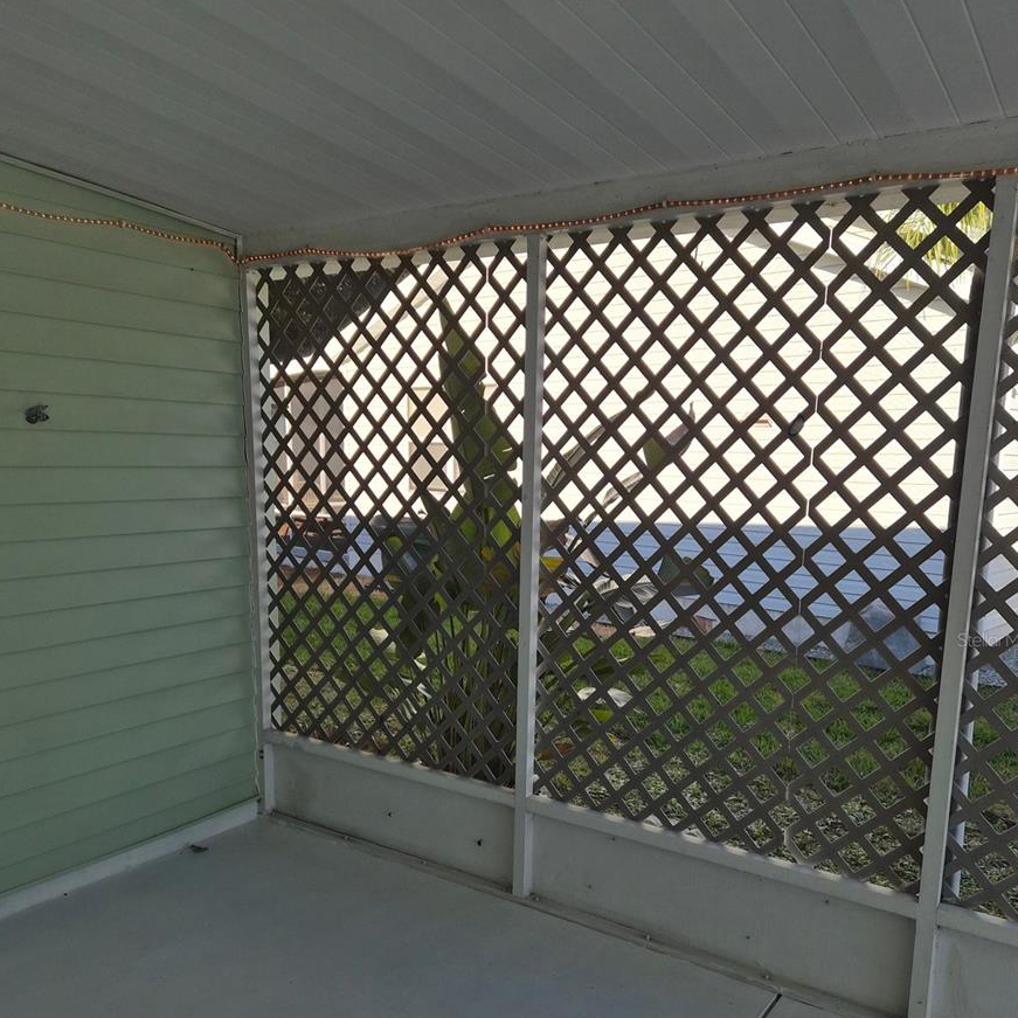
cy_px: 639
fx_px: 932
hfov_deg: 57.3
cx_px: 514
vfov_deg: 56.6
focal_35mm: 28
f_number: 1.8
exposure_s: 1/1328
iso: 80
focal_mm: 5.4
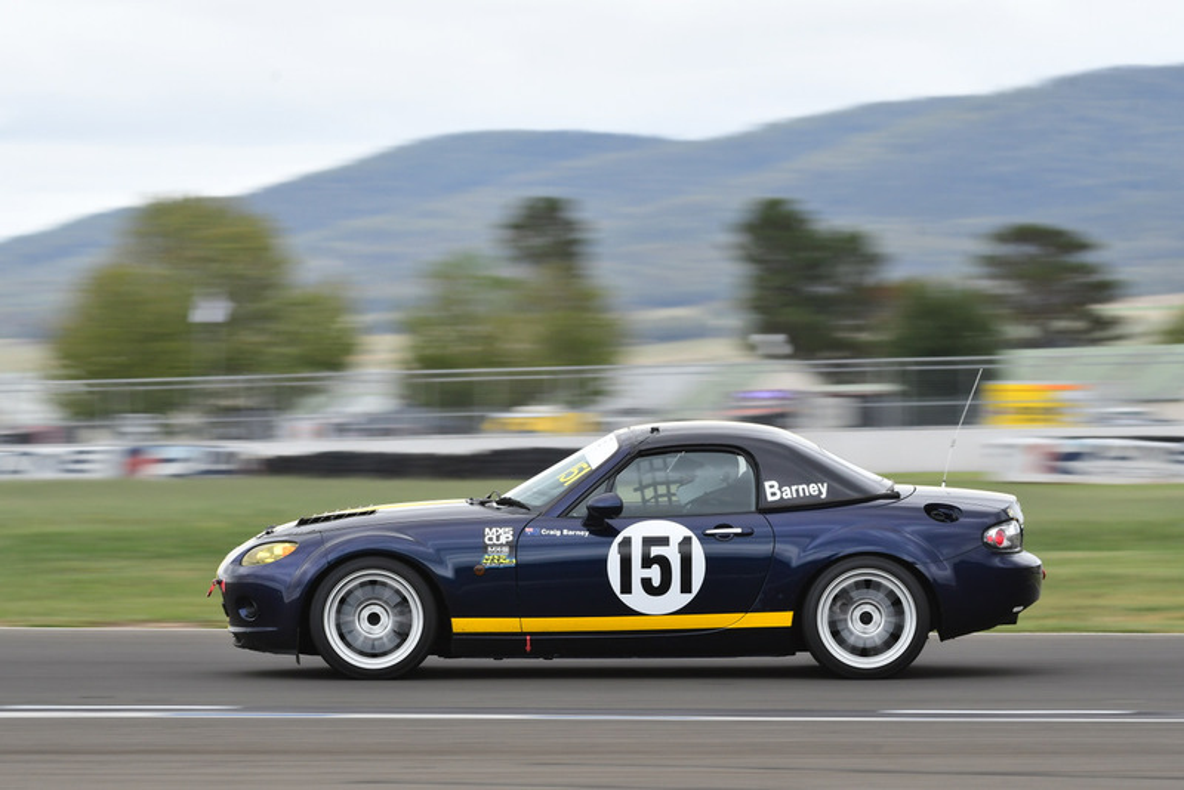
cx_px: 592
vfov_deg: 4.6
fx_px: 9870
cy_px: 395
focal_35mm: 300
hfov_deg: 6.9
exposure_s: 1/200
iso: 400
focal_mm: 200
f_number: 11
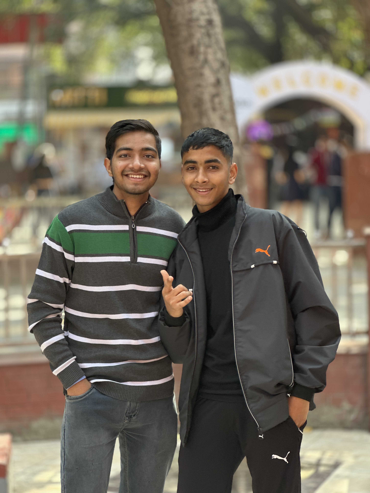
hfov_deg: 19.1
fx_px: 1097
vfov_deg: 25.3
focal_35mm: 77
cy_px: 246
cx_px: 185
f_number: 2.8
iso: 125
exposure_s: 1/121
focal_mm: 9
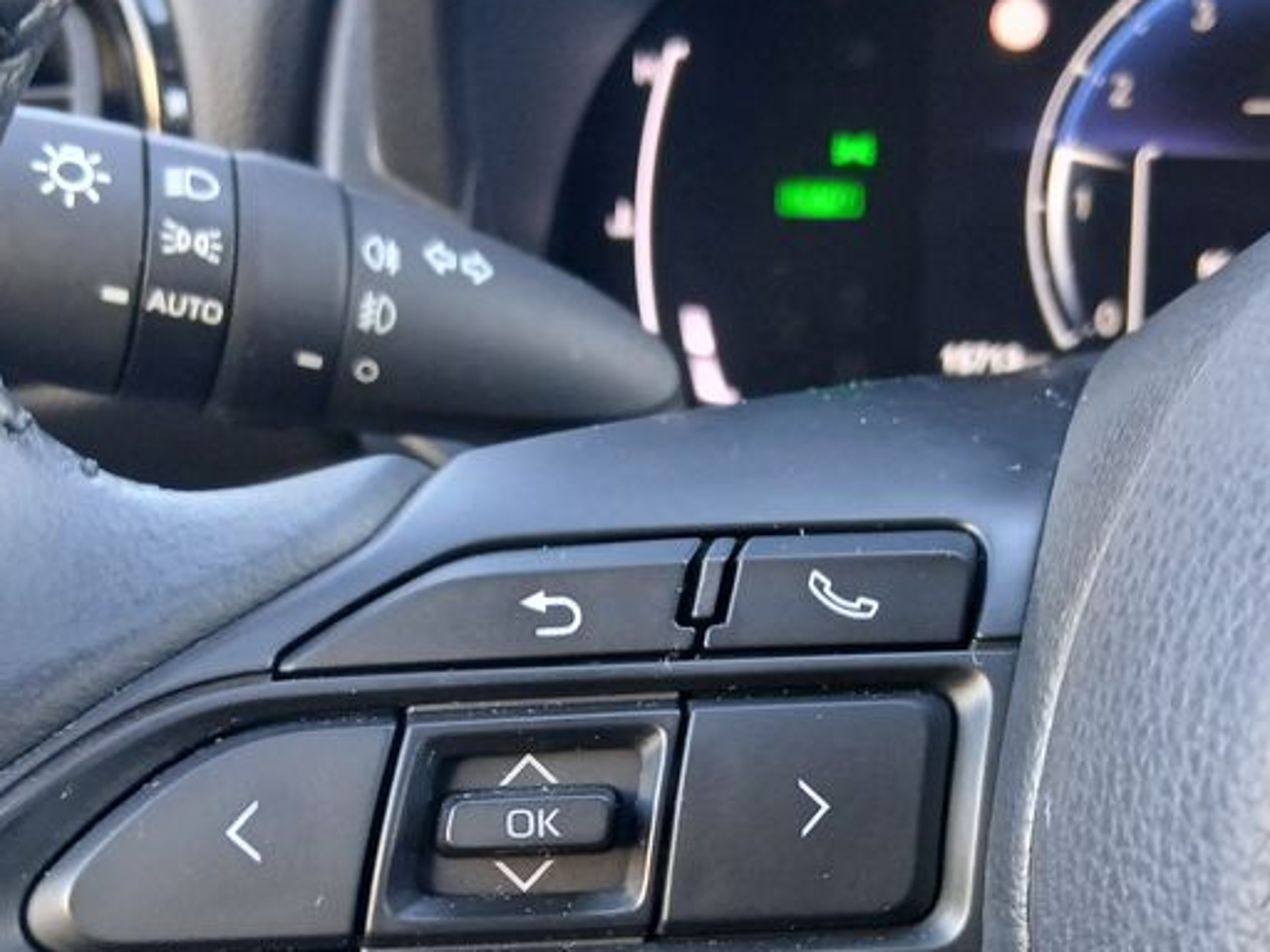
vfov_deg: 27.1
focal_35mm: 52
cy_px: 840
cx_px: 734
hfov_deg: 36.7
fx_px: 1908
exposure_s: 1/33.3
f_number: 1.8
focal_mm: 3.98
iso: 250
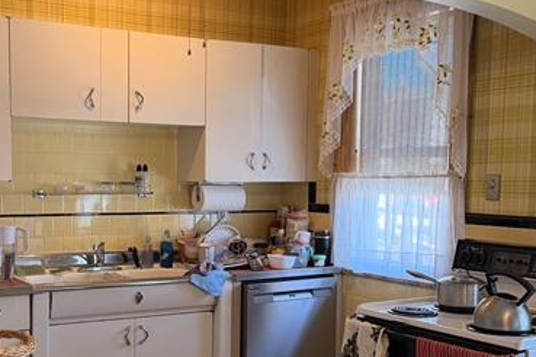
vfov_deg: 25.9
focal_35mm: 52
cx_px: 192
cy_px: 237
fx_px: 774
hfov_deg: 37.9
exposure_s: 1/120
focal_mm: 6.76
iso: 250
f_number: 1.78
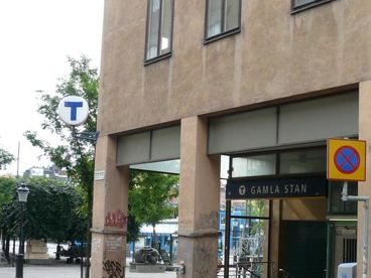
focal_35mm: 53
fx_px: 568
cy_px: 198
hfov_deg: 35.6
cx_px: 262
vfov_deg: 27.3
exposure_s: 1/320
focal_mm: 4.6
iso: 100
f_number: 2.8
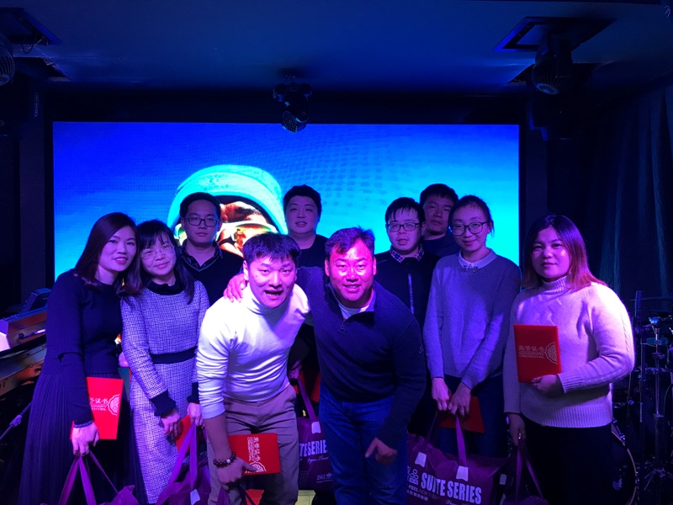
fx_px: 544
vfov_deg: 49.7
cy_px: 252
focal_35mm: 28
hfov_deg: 63.4
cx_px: 336
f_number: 1.8
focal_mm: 3.99
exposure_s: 1/16
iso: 64
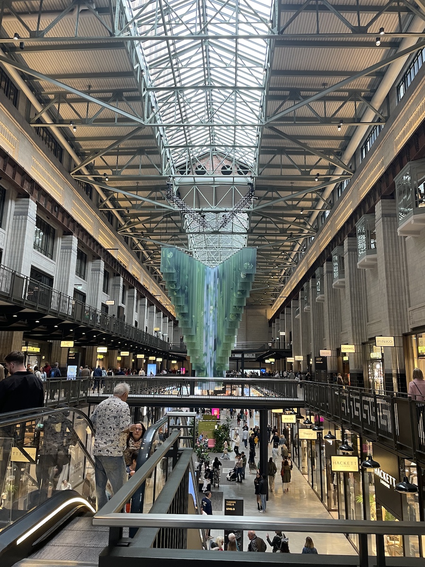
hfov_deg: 53.1
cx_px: 212
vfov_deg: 67.3
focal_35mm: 26
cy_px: 284
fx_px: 426
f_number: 1.6
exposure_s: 1/75
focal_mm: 4.2
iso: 125
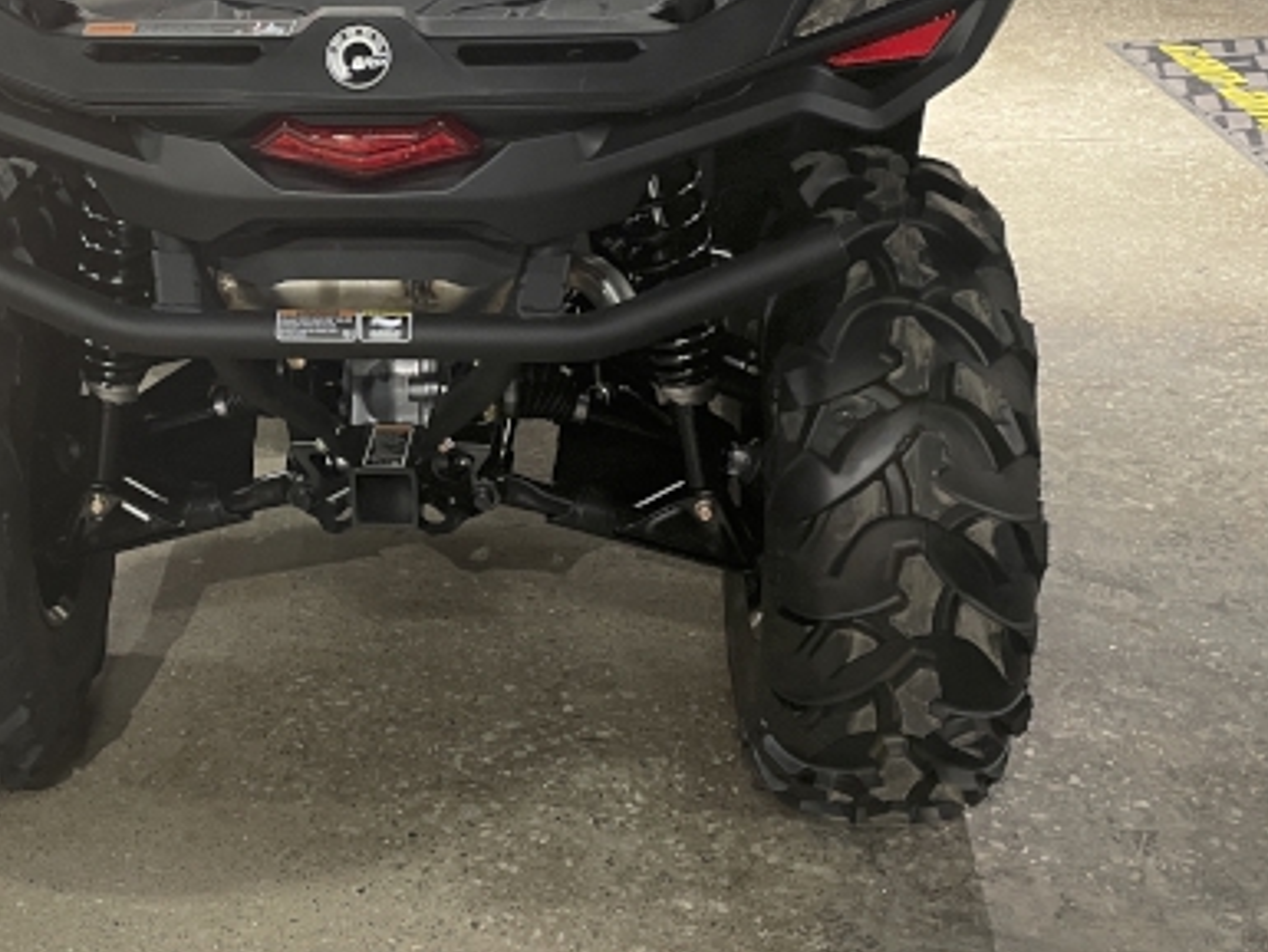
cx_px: 343
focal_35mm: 54
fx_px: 1979
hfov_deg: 34.9
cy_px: 217
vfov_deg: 26.6
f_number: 1.6
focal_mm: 4.2
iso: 160
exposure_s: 1/60
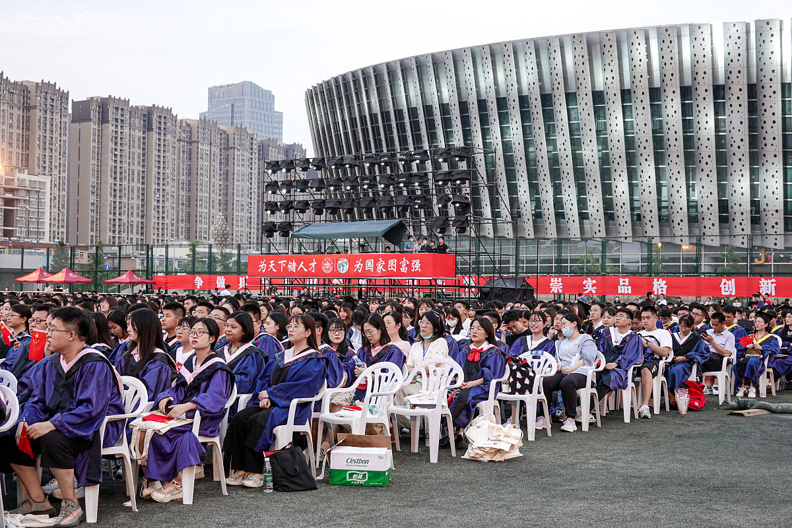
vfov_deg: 25.5
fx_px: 1166
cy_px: 264
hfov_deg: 37.5
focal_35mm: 53
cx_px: 396
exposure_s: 1/80
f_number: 4
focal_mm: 19.43
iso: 400
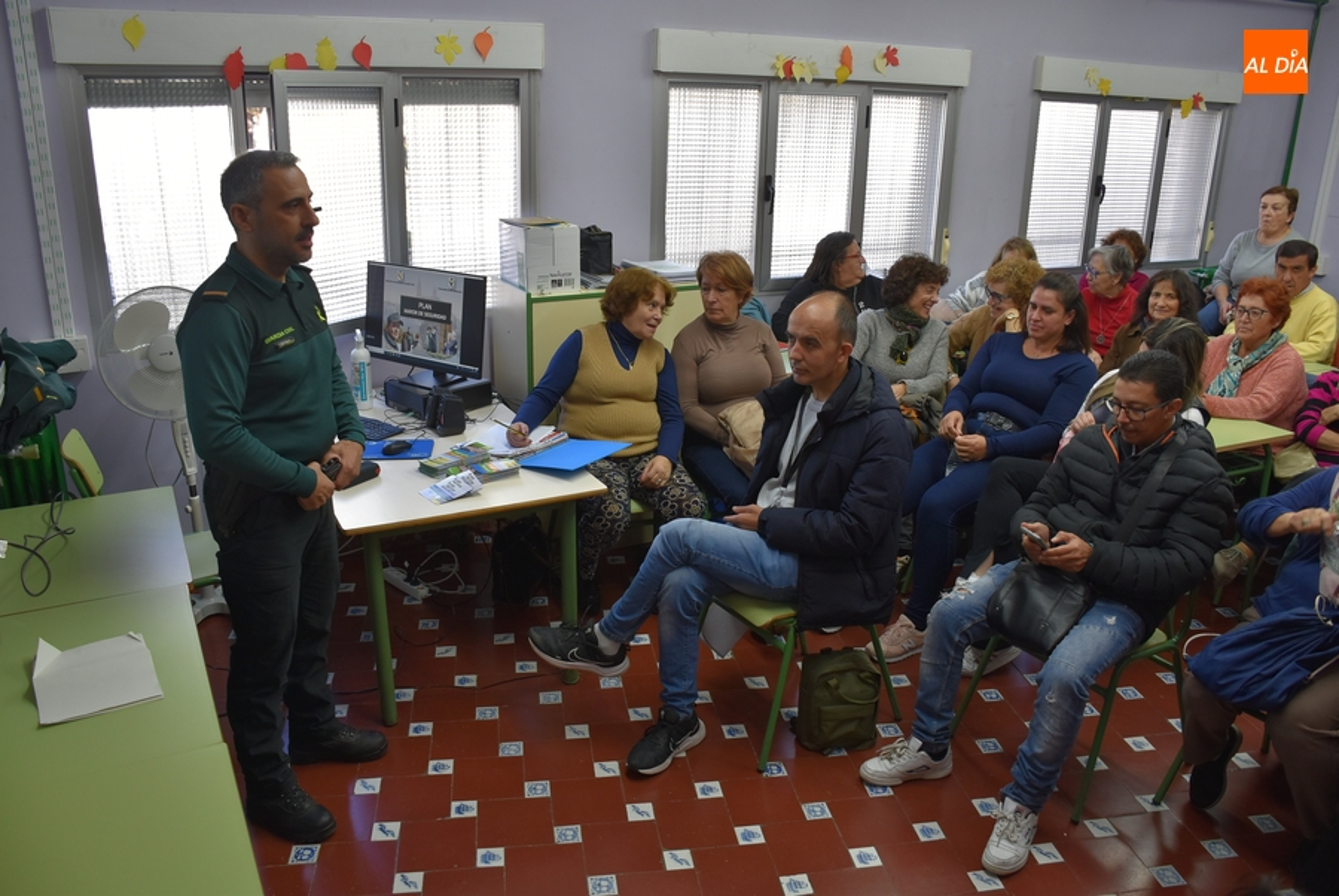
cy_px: 448
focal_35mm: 27
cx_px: 670
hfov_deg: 67.3
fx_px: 1005
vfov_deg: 48.0
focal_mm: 18
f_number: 4.5
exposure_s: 1/80
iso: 400
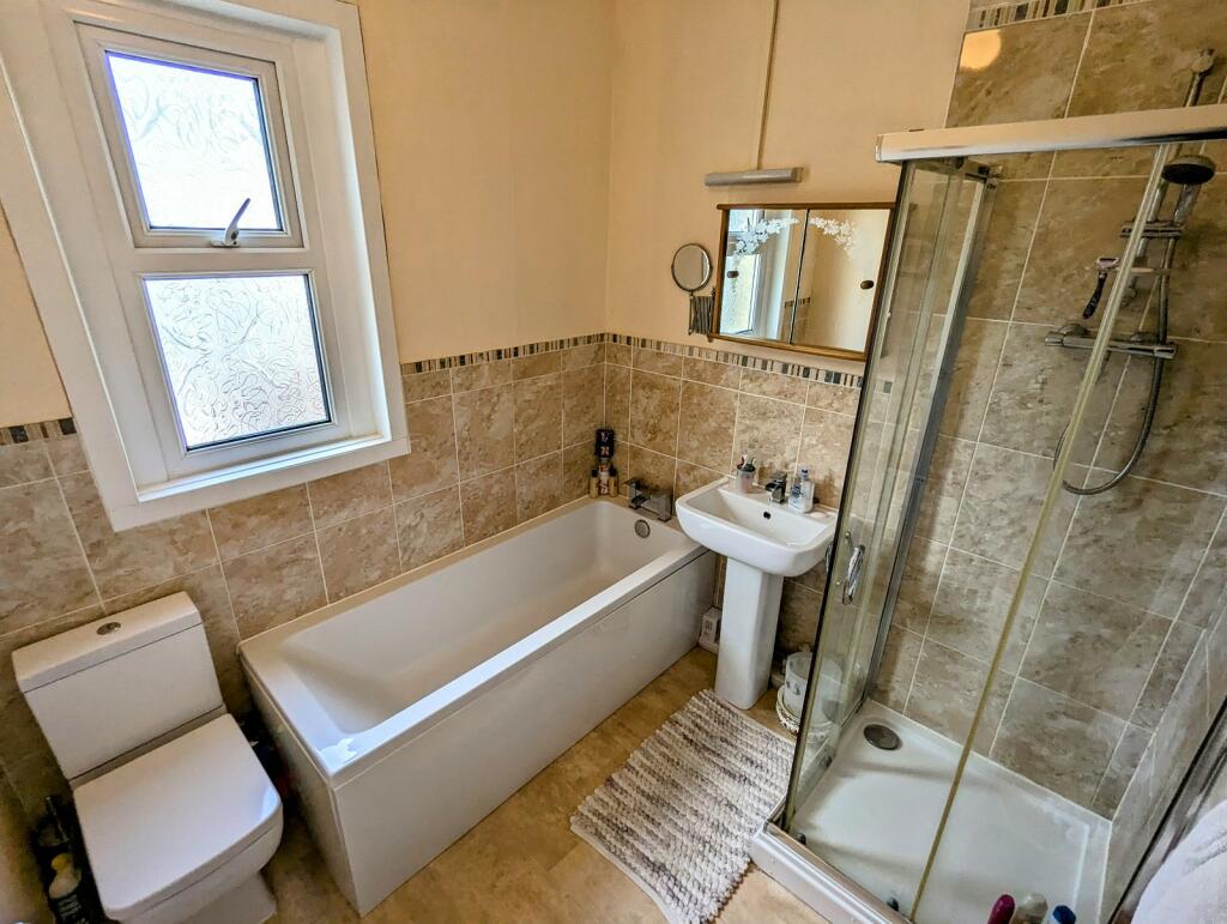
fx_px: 568
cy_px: 462
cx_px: 614
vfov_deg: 78.2
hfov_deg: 94.4
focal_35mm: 16
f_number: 2.2
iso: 85
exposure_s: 1/100
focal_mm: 2.35
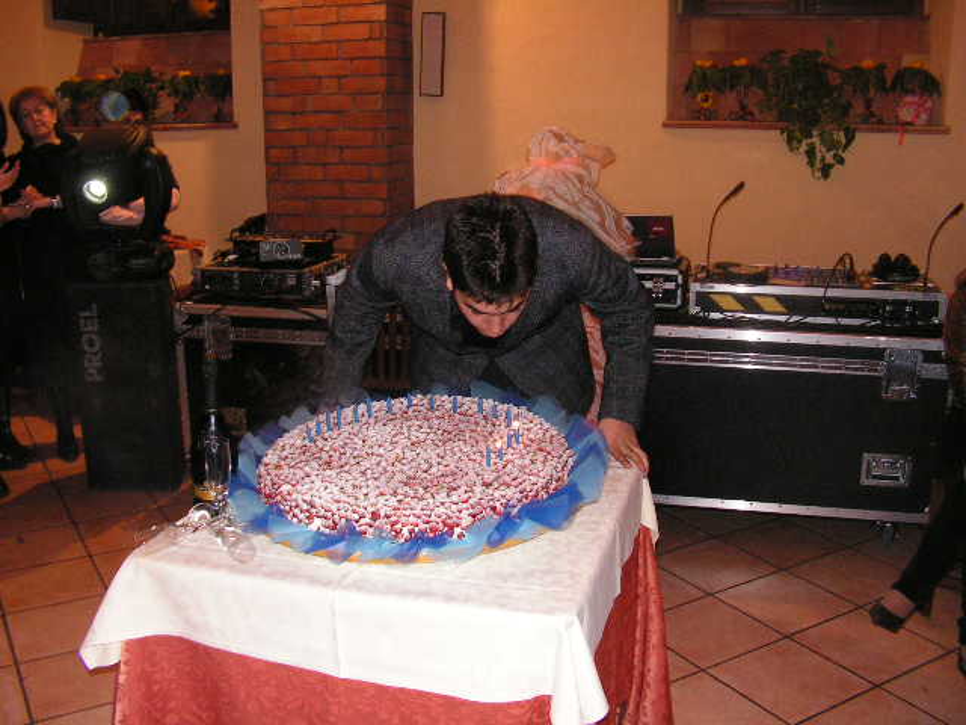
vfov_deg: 39.7
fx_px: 1005
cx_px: 483
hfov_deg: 51.4
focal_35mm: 36
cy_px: 362
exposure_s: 1/40
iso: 200
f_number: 3.2
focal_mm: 6
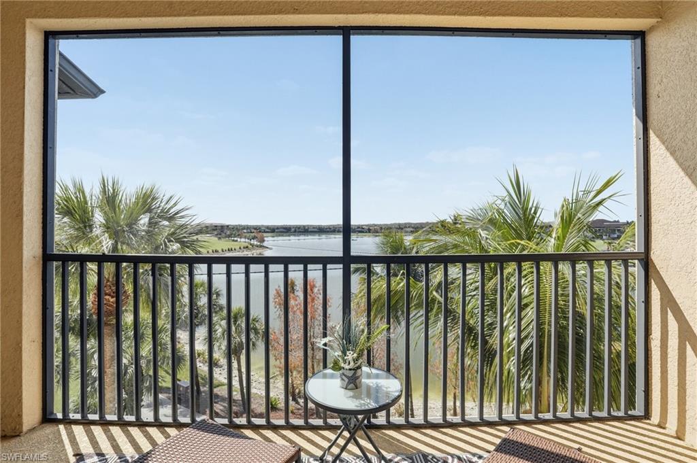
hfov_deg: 96.8
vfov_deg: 73.7
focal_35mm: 16
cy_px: 232
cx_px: 348
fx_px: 310
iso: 400
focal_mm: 16
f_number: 9
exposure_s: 1/3200
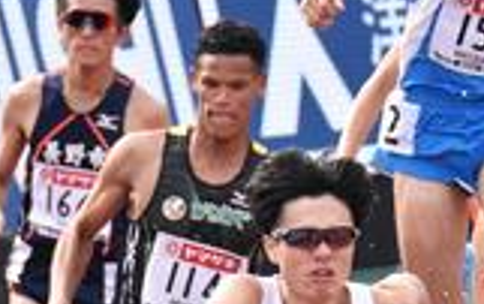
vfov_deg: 1.2
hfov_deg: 1.8
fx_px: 15000
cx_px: 424
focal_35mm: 1136
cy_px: 191
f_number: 8
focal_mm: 240
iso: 3200
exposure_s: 1/3200
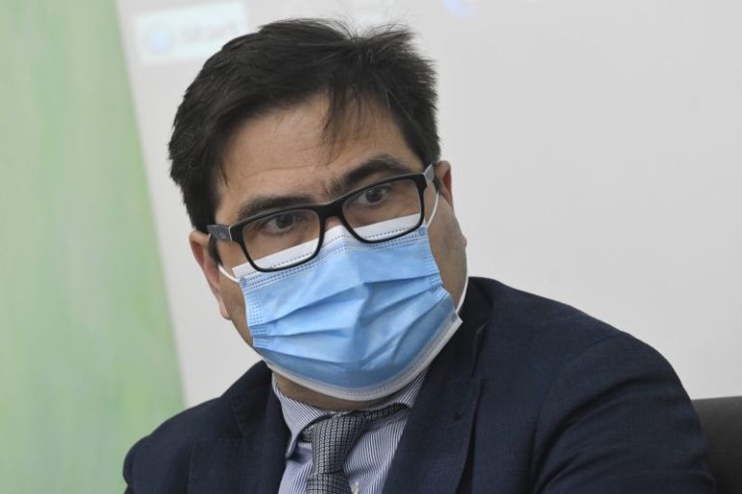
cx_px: 371
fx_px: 6183
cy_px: 247
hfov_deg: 6.9
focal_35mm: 300
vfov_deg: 4.6
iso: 3200
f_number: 5.6
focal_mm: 200
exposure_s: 1/160
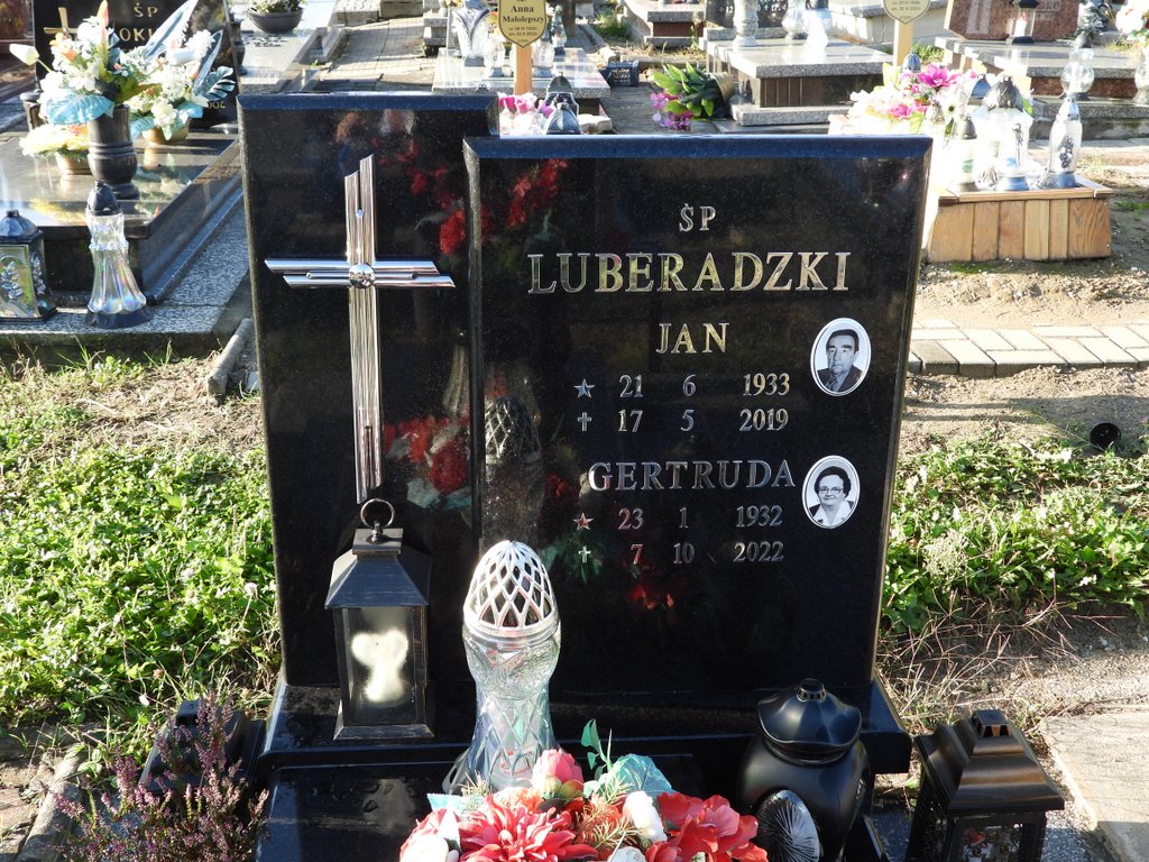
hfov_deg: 49.0
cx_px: 574
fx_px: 1261
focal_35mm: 38
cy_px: 431
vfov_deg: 37.7
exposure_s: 1/160
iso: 100
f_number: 3.2
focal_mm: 6.8
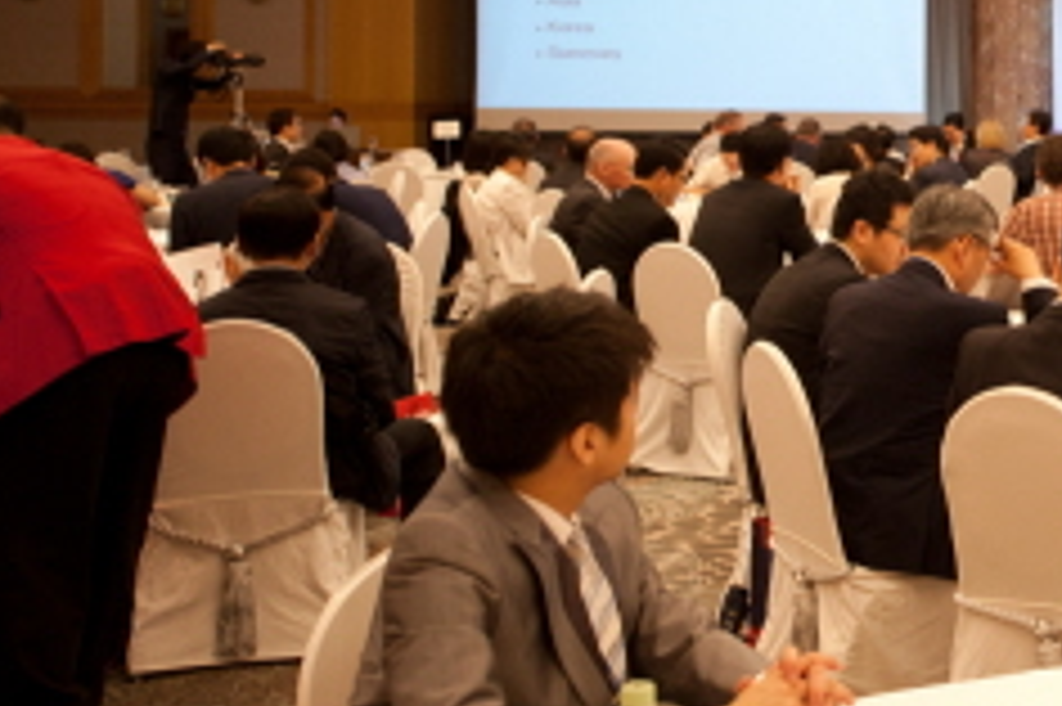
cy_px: 94
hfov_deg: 28.1
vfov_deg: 21.8
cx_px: 1323
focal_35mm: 61
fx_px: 1798
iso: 1000
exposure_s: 1/60
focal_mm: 24
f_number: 2.8
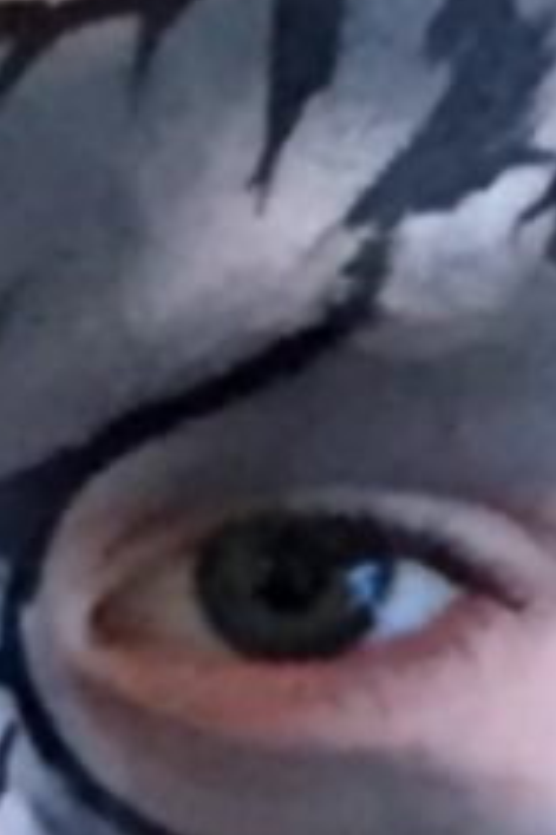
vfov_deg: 9.1
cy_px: 594
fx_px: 5220
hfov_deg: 6.1
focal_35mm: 225
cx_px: -103
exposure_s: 1/17
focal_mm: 4.15
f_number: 2.2
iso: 400
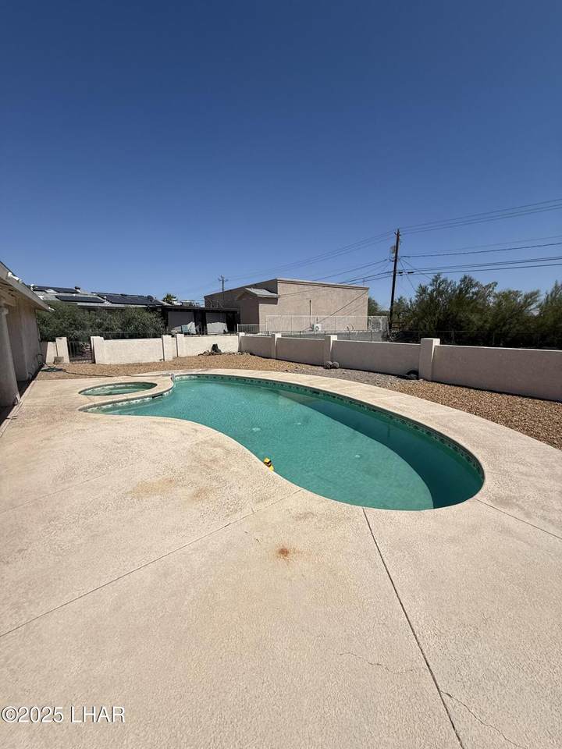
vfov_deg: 102.1
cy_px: 374
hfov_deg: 85.7
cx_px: 281
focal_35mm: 14
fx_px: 303
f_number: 2.2
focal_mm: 2.22
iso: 50
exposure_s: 1/5155
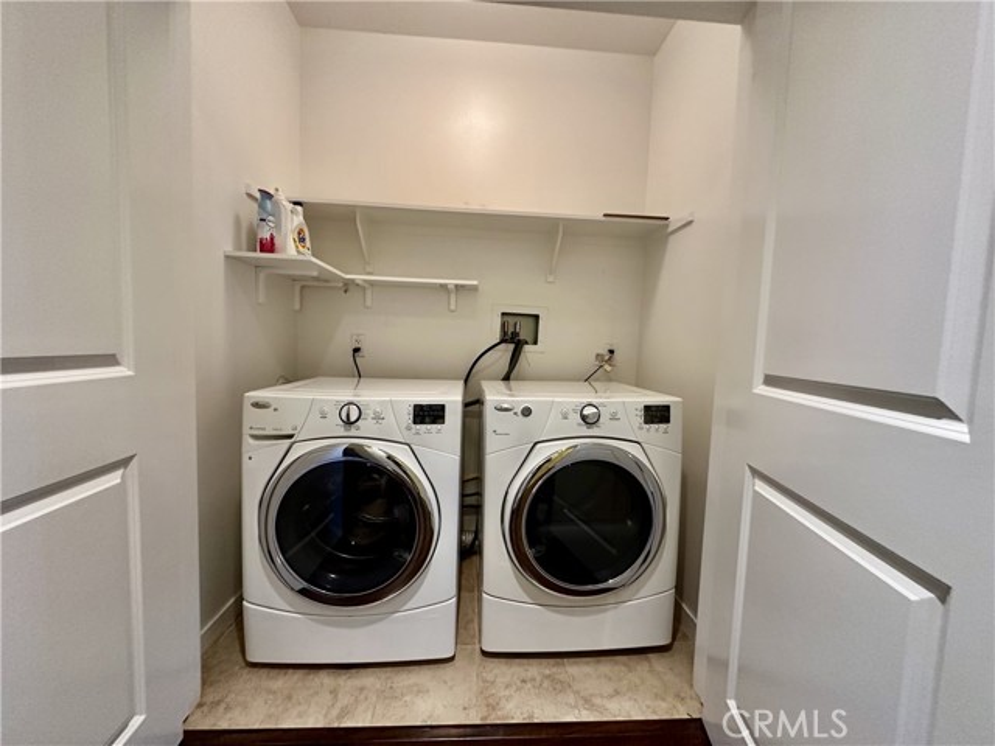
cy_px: 373
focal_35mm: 14
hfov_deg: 102.1
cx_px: 498
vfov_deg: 85.7
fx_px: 402
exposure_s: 1/60
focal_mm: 2.22
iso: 320
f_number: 2.2
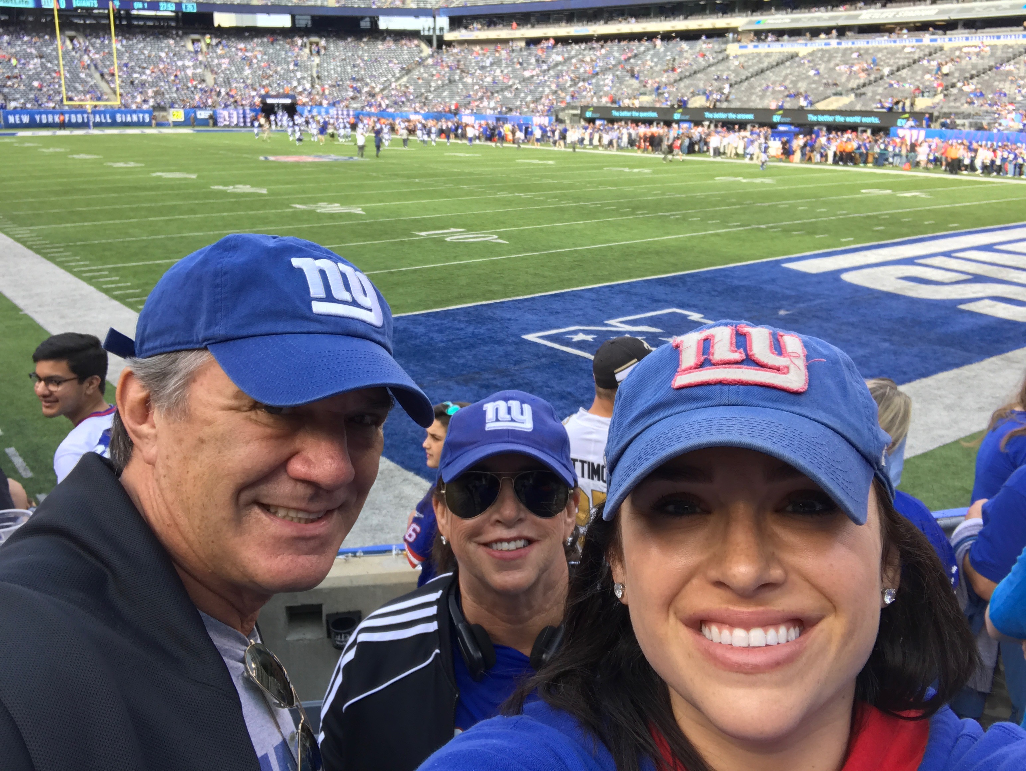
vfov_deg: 44.2
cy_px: 386
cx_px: 513
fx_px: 949
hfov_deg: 56.8
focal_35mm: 32
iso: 25
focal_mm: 2.87
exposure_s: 1/120
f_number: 2.2
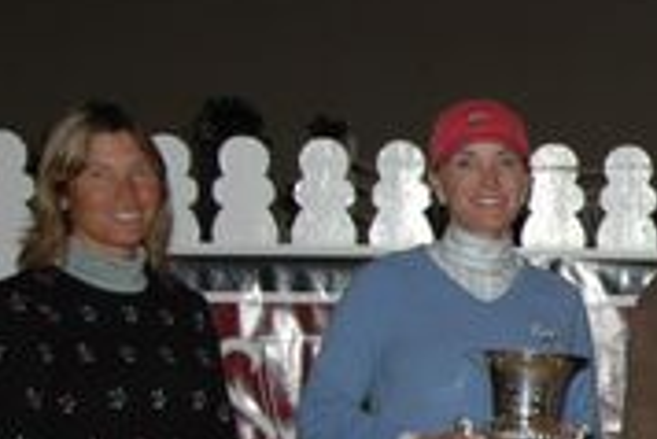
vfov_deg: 9.8
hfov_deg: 13.4
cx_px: 1118
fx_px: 2557
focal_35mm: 140
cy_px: 404
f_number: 3.8
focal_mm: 26
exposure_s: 1/125
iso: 200
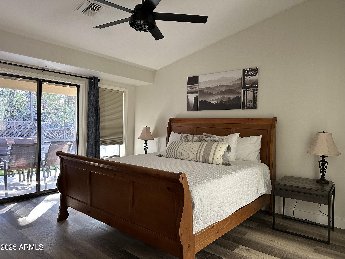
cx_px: 172
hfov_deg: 71.6
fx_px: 239
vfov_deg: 56.8
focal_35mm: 24
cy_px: 130
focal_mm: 6.86
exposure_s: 1/109
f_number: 1.78
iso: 250
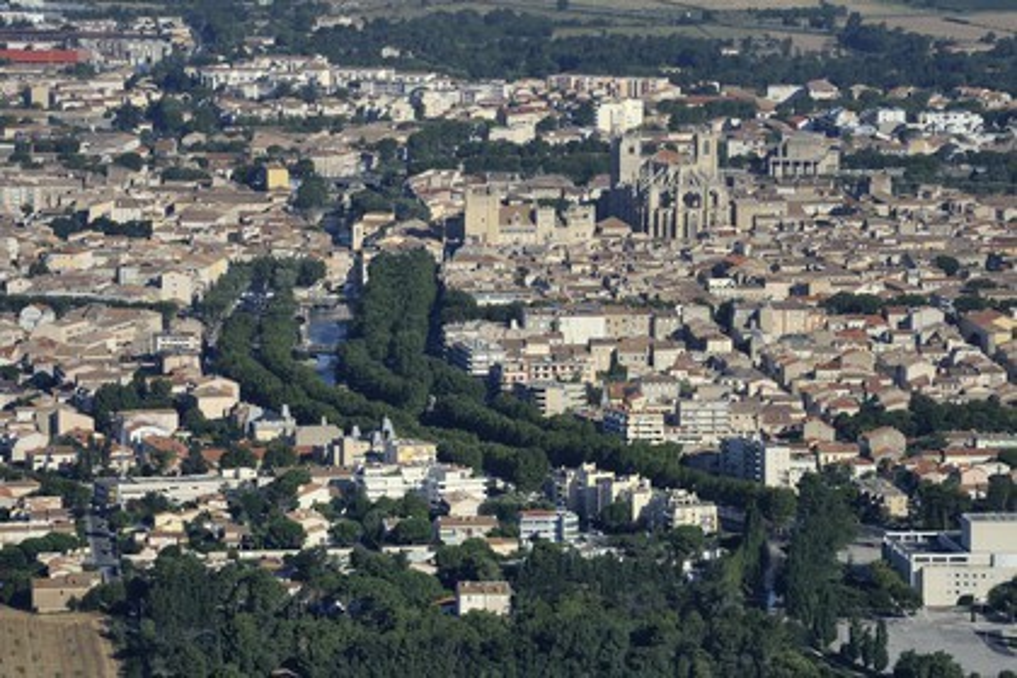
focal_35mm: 200
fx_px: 5650
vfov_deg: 6.9
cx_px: 508
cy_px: 339
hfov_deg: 10.3
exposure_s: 1/800
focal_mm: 200
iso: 400
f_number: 10
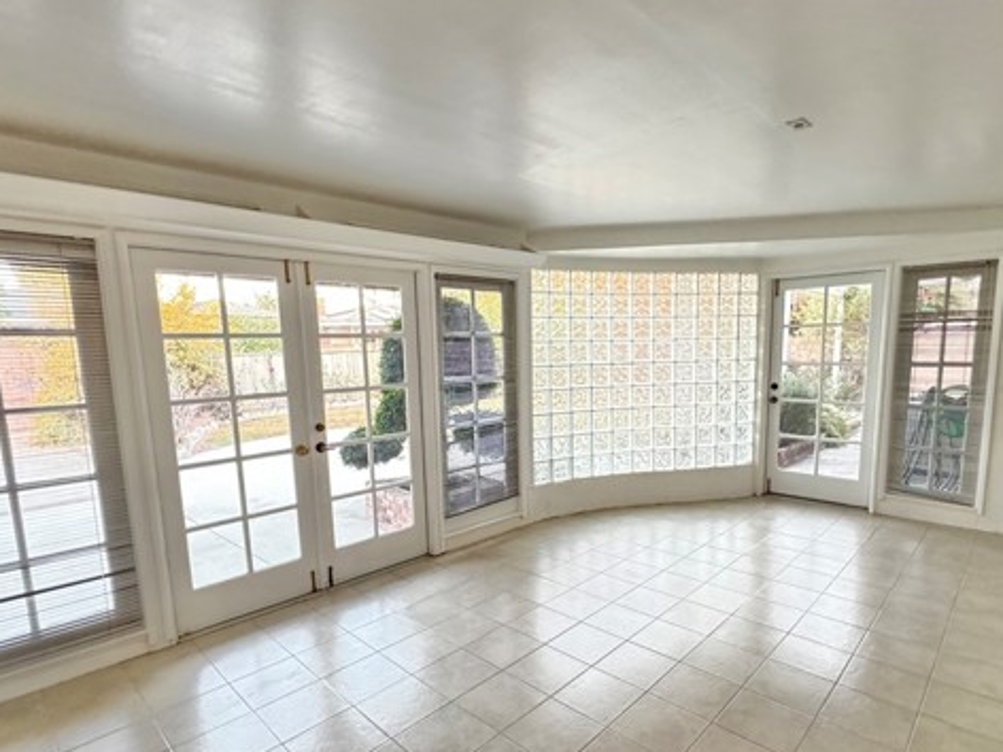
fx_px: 551
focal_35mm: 19
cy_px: 421
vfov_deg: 68.4
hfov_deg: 84.5
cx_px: 536
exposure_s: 1/40
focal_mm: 2.22
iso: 1000
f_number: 2.2
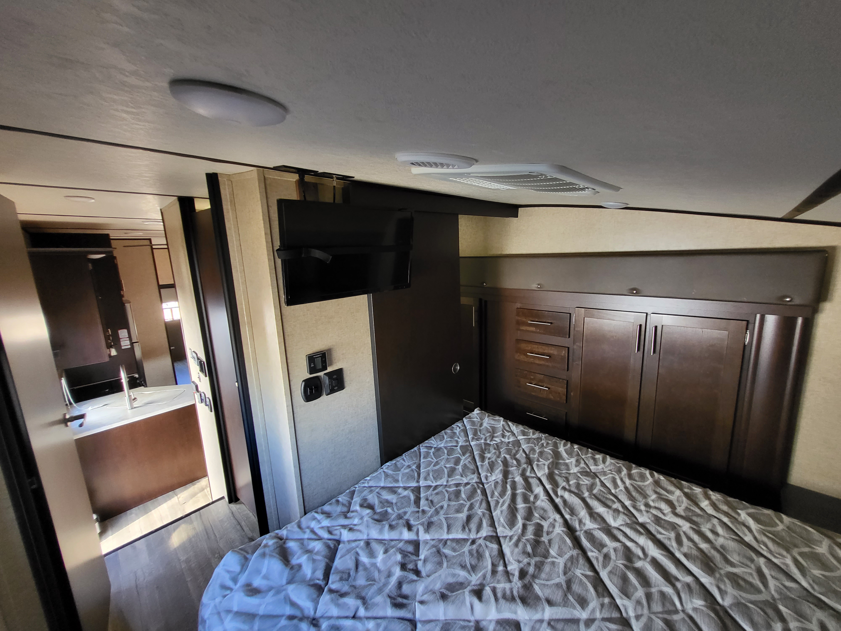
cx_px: 420
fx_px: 316
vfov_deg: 89.9
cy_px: 316
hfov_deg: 106.2
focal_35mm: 13
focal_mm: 1.74
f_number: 2.2
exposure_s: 1/60
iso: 320
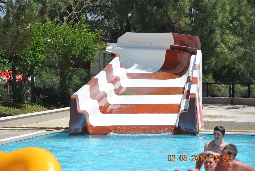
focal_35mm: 123
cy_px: 86
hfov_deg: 16.6
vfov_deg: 11.2
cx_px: 128
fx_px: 872
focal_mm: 82
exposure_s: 1/640
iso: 100
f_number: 6.3
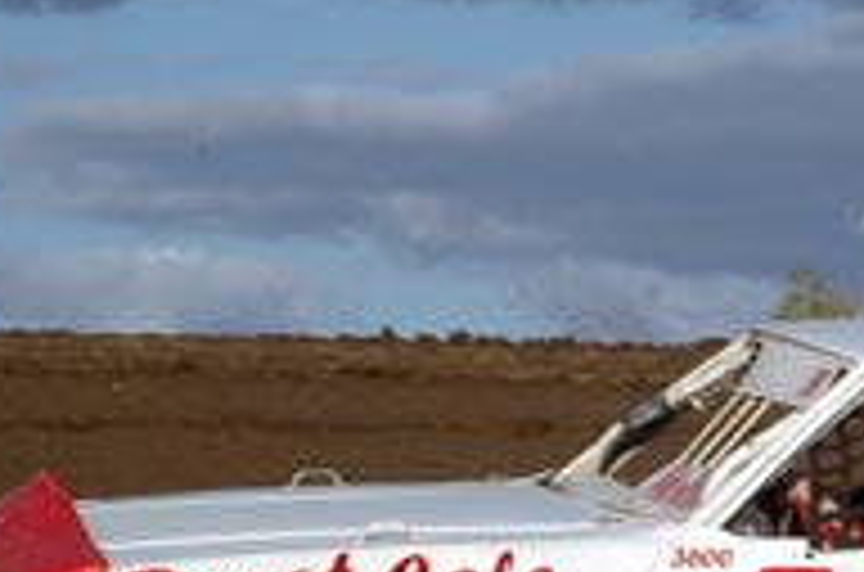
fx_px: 6560
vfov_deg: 5.0
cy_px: 586
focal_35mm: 274
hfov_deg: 7.5
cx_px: 986
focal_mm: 70
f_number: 11
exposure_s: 1/500
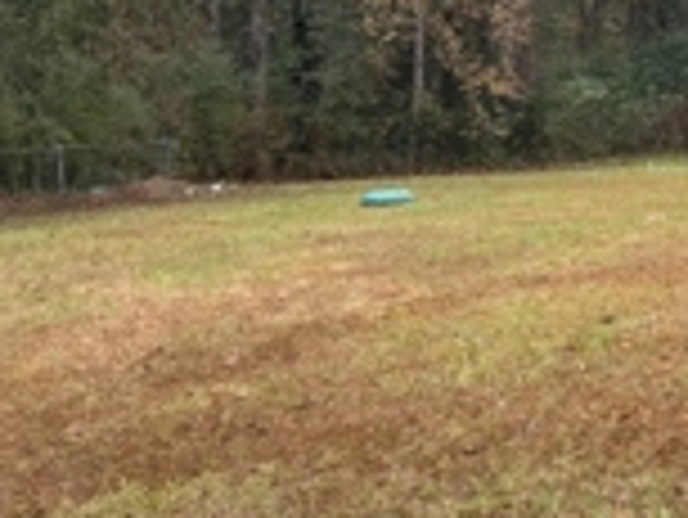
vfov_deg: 21.4
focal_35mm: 68
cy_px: 104
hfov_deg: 26.1
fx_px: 1353
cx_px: 782
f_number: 1.5
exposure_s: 1/232
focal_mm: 5.7
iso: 50
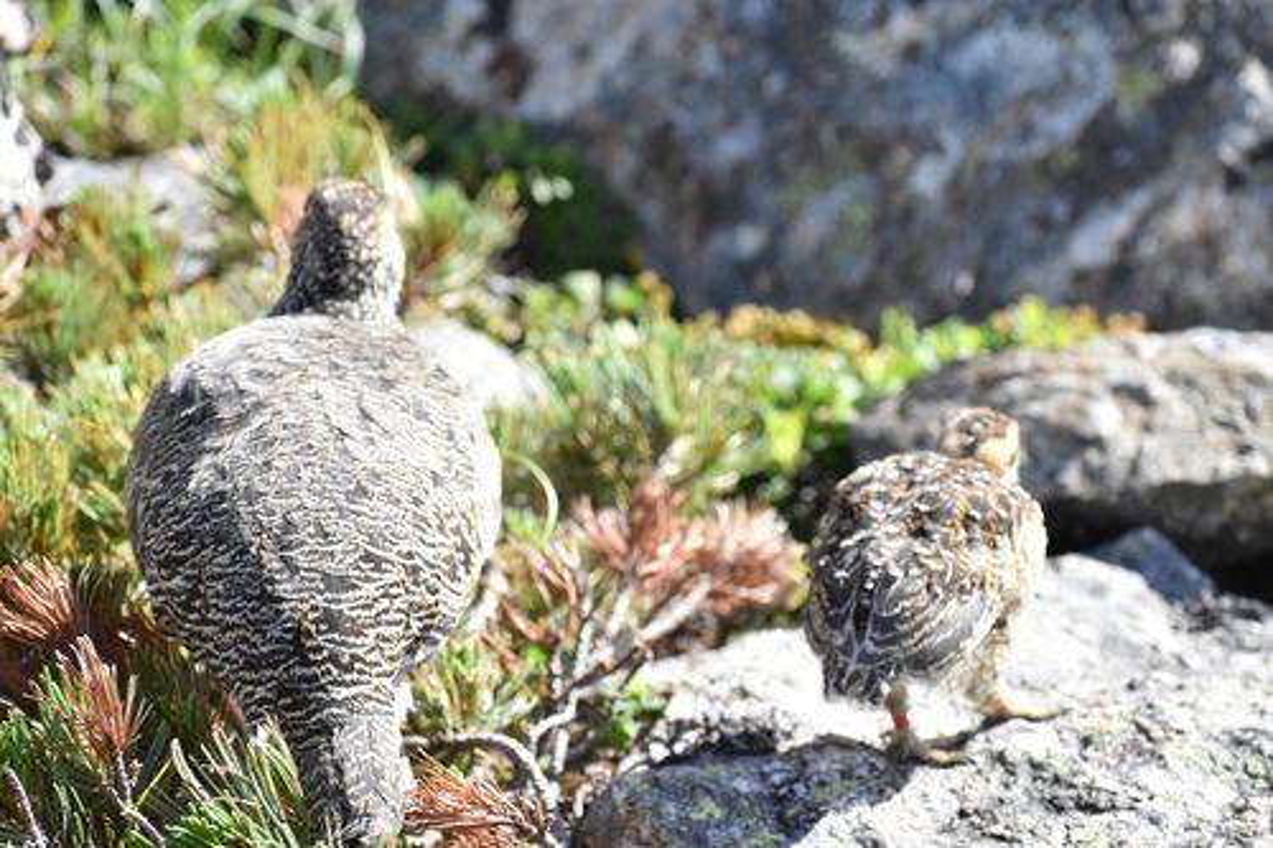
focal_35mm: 262
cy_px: 424
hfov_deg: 7.8
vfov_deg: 5.2
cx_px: 636
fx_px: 9279
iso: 1600
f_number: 7.1
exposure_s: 1/2000
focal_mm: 175
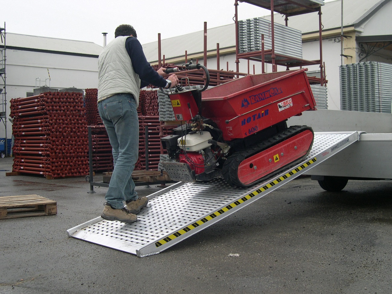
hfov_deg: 44.8
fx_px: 476
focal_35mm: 42
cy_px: 147
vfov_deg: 34.3
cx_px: 196
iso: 100
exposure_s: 1/88.9
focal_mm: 9
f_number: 2.9
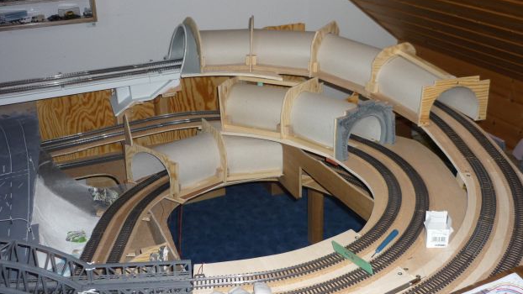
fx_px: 513
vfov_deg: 31.9
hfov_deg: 54.0
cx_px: 267
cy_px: 119
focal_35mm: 37
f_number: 2.8
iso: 100
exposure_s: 1/30
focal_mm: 5.5
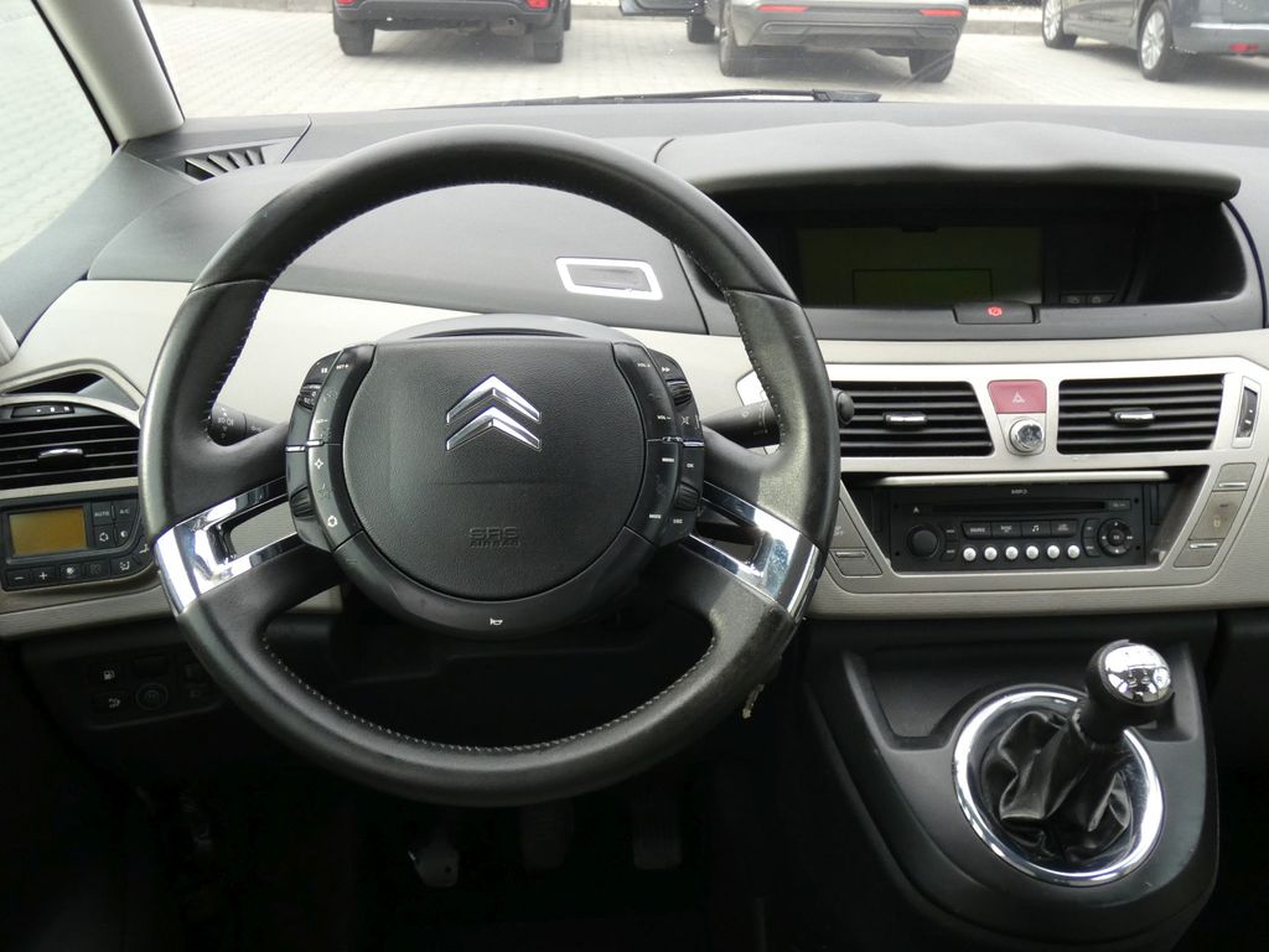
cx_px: 634
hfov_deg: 49.0
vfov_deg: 37.7
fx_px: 1393
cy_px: 476
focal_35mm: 38
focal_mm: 6.8
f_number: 3.5
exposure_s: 1/80
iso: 250
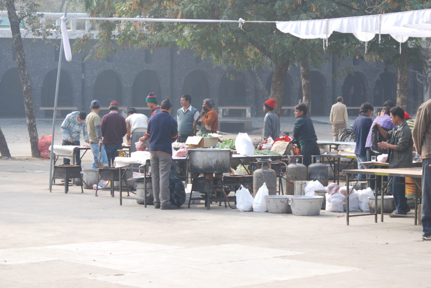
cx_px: 216
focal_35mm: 105
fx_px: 1258
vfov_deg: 13.1
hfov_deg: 19.4
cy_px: 144
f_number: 5
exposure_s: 1/320
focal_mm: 70
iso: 200
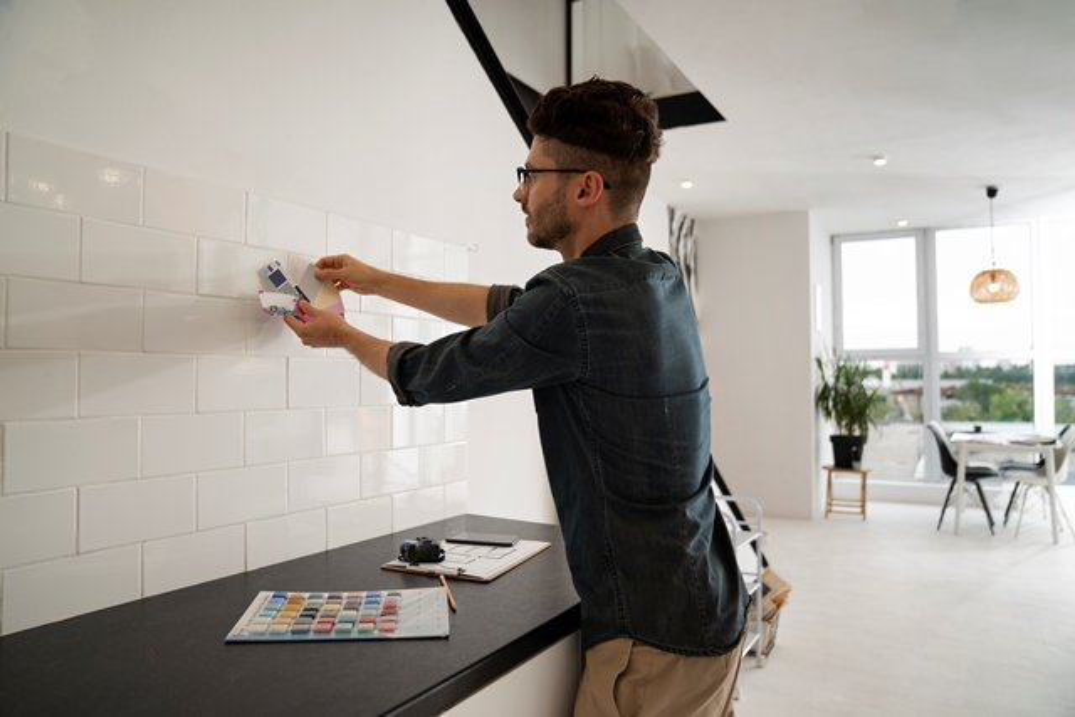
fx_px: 717
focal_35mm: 24
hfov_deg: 73.7
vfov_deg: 53.2
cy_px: 358
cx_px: 538
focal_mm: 24
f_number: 2.8
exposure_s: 1/160
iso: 400
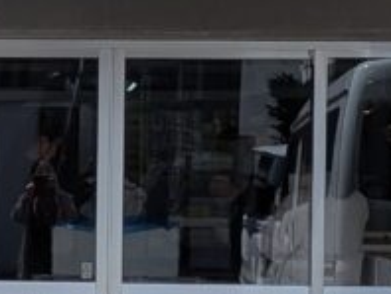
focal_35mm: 155
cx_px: 6
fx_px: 1753
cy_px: 166
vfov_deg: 9.6
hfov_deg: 12.6
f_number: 1.7
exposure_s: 1/2193
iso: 27
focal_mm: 4.53
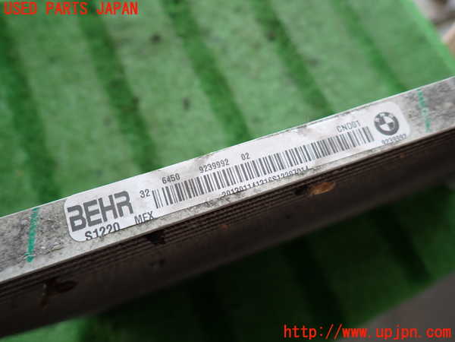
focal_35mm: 25
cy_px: 171
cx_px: 228
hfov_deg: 69.4
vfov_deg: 54.9
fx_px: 329
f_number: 2
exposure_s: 1/60
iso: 125
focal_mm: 4.5
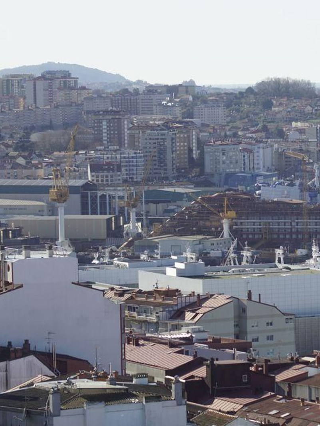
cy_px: 214
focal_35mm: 217
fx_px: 2675
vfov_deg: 9.1
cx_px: 320
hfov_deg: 6.8
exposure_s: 1/320
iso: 200
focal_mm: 100
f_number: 8
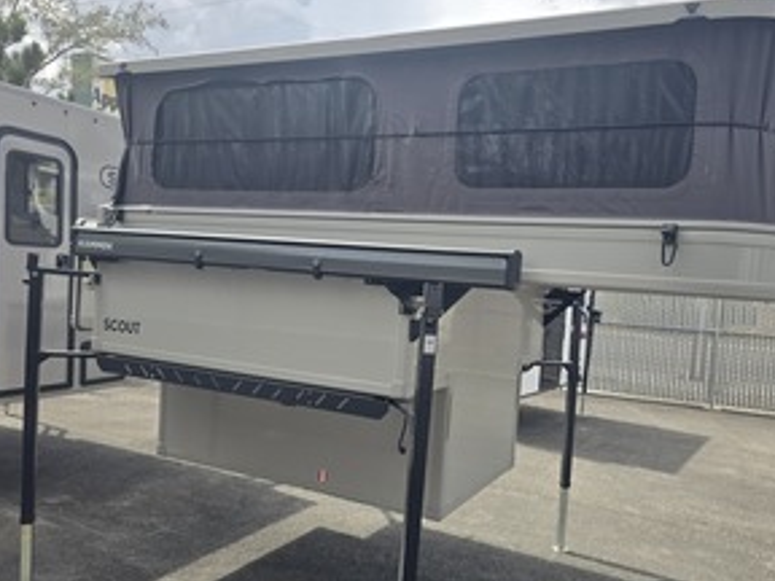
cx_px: 444
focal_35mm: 28
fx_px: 627
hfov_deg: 63.1
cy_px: 335
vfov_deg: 49.6
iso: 12
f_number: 1.7
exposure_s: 1/596
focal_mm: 6.3
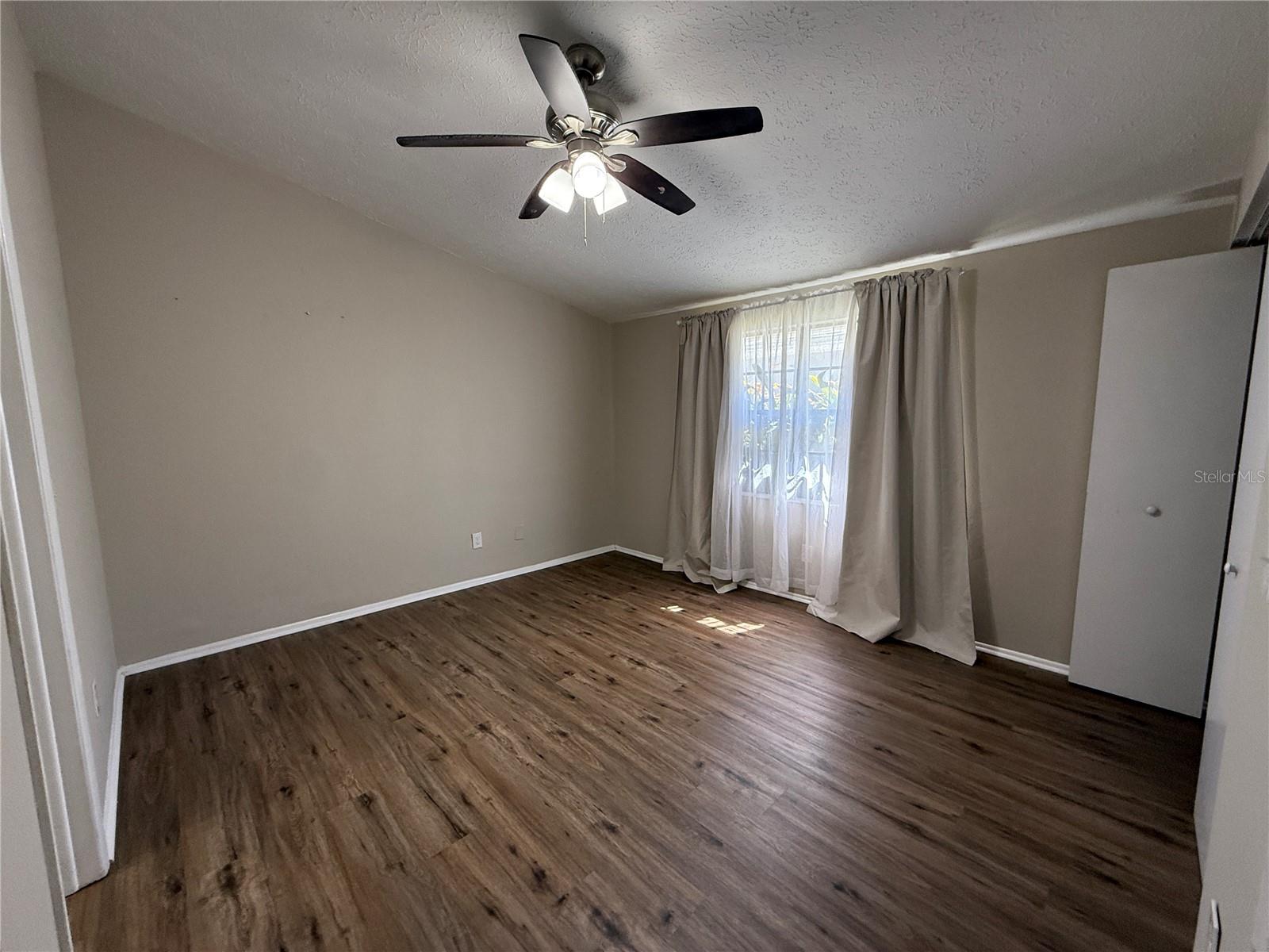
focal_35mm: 14
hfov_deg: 102.1
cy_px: 476
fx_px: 513
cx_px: 634
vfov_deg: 85.7
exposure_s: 1/99
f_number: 2.2
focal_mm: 2.22
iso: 250
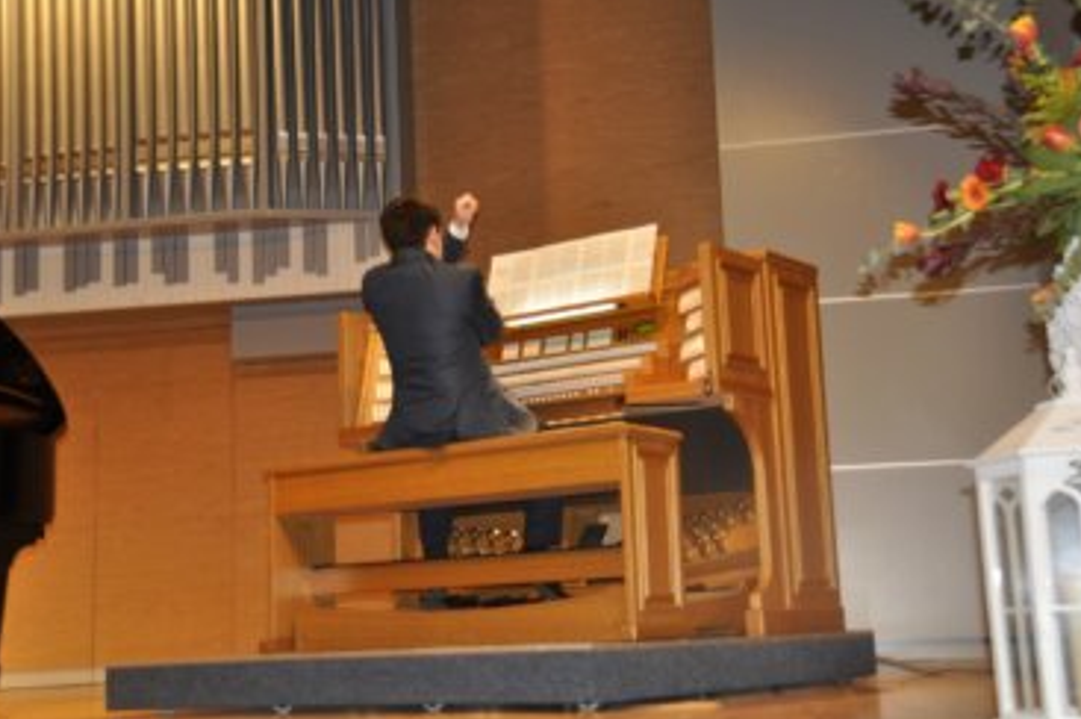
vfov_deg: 26.4
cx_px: 536
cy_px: 355
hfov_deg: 38.9
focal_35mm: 51
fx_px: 1530
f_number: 4.2
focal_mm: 32
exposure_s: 1/60
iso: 800
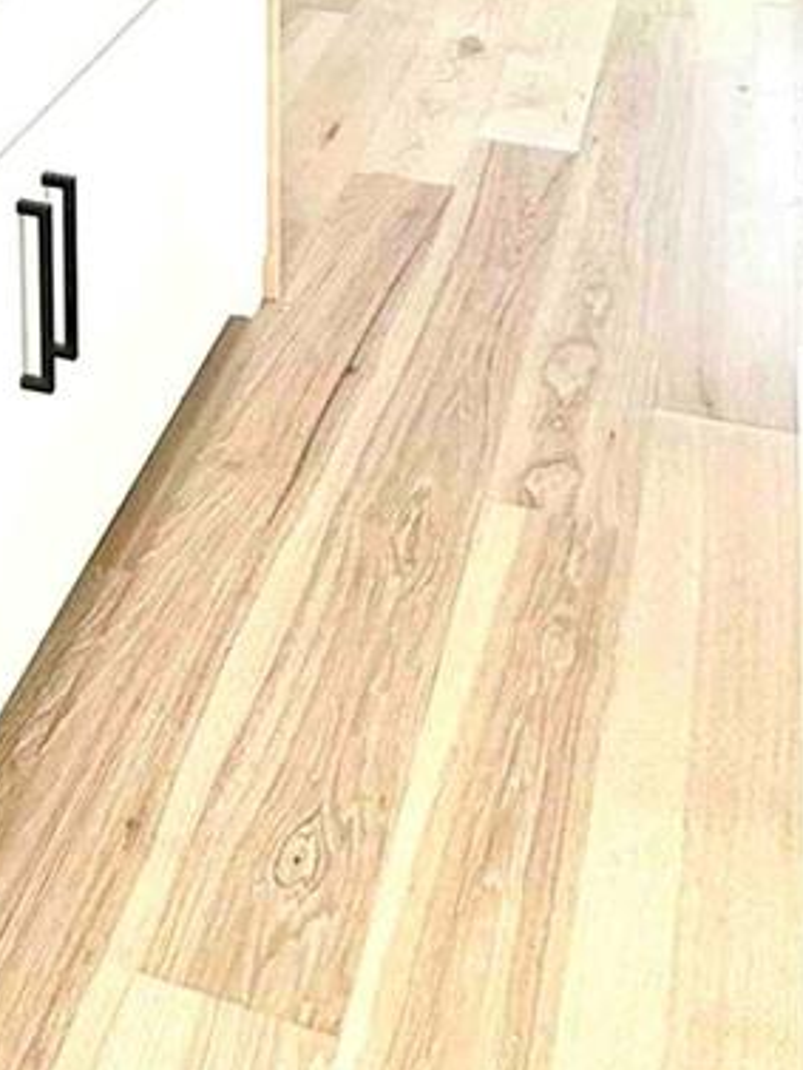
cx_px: 94
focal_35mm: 57
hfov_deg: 25.0
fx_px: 1762
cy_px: -326
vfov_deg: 27.9
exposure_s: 1/120
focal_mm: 2.22
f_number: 2.2
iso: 50
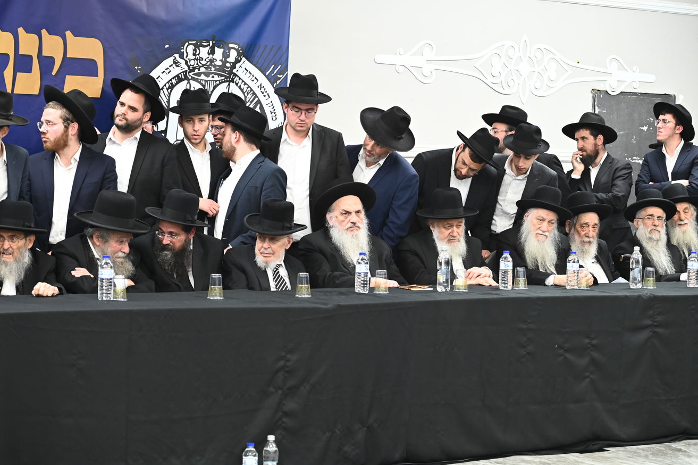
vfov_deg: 17.0
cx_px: 349
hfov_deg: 25.4
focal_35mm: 80
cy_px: 219
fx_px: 1550
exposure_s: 1/160
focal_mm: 75
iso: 2000
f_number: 4.5
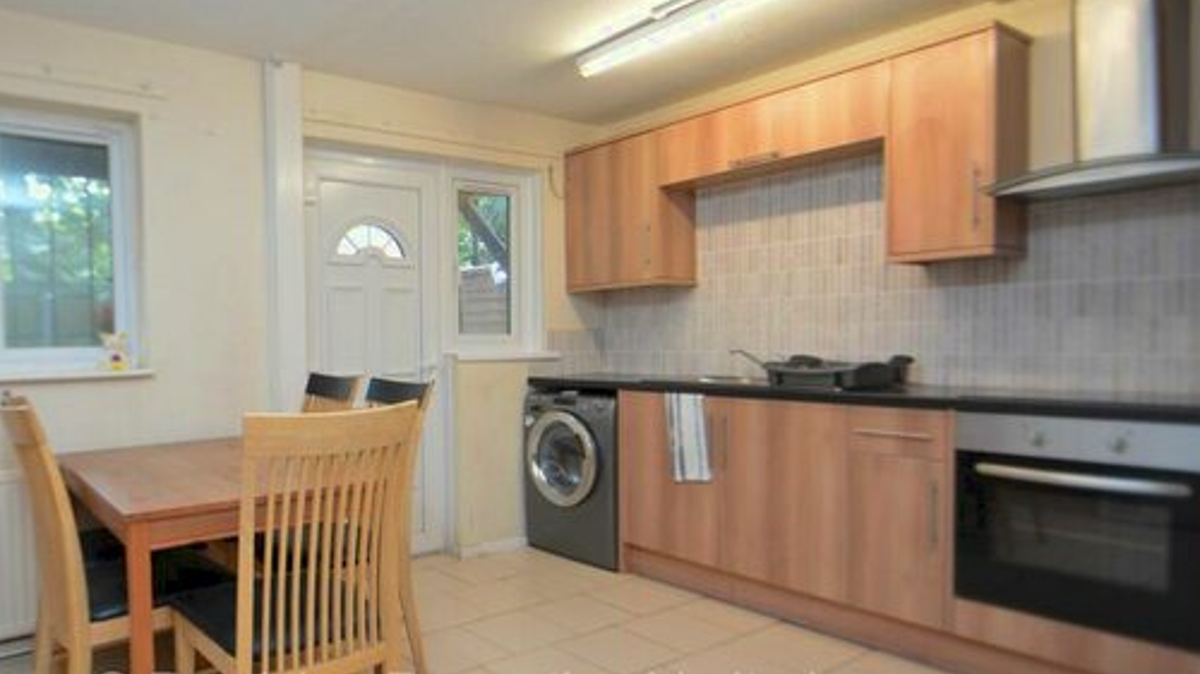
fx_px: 700
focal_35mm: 22
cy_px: 393
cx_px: 454
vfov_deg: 51.2
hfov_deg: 79.8
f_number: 4
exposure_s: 1/60
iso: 400
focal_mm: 10
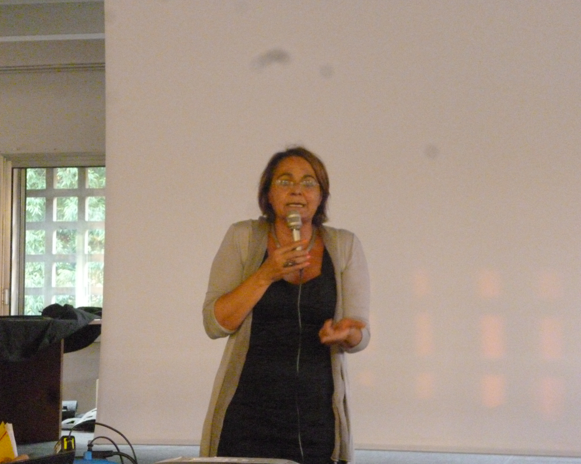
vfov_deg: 18.7
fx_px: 1410
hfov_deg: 23.3
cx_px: 285
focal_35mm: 82
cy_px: 231
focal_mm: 13.9
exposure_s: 1/15
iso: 1250
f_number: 4.9
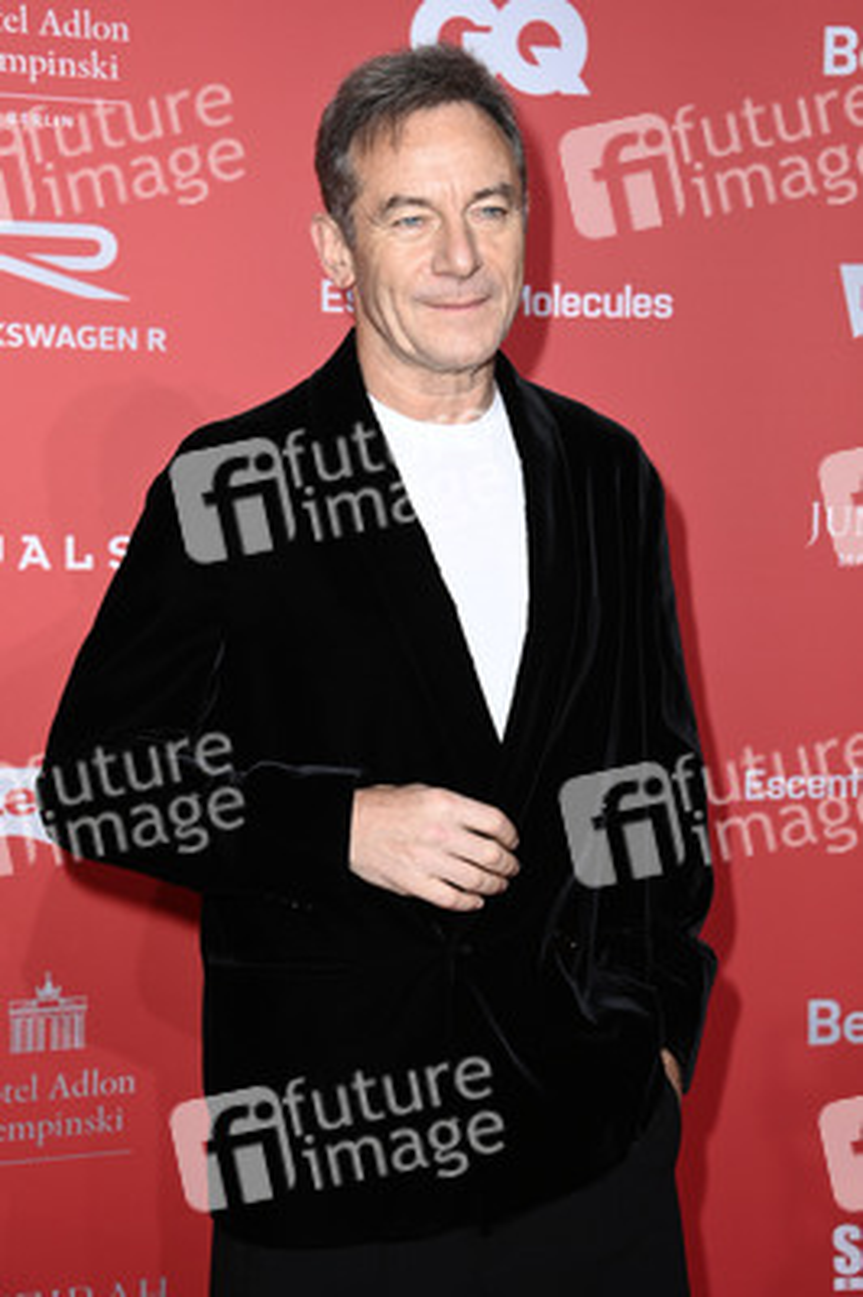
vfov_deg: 29.7
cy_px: 648
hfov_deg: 20.0
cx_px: 432
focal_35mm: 68
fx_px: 2449
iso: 800
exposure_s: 1/250
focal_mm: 68
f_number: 5.6
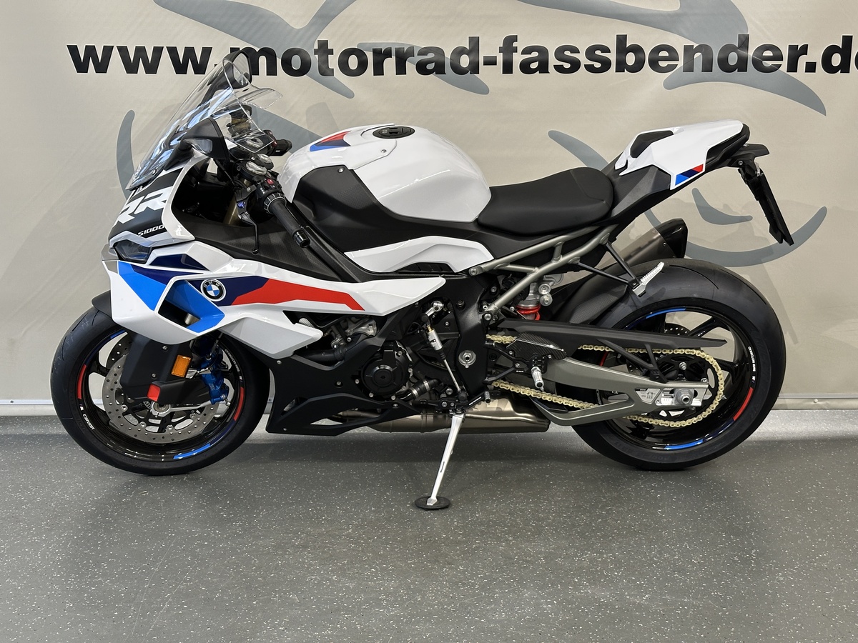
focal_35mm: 48
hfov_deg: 39.7
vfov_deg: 30.3
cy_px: 322
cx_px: 429
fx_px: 1190
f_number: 1.78
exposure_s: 1/50
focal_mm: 6.86
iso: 100
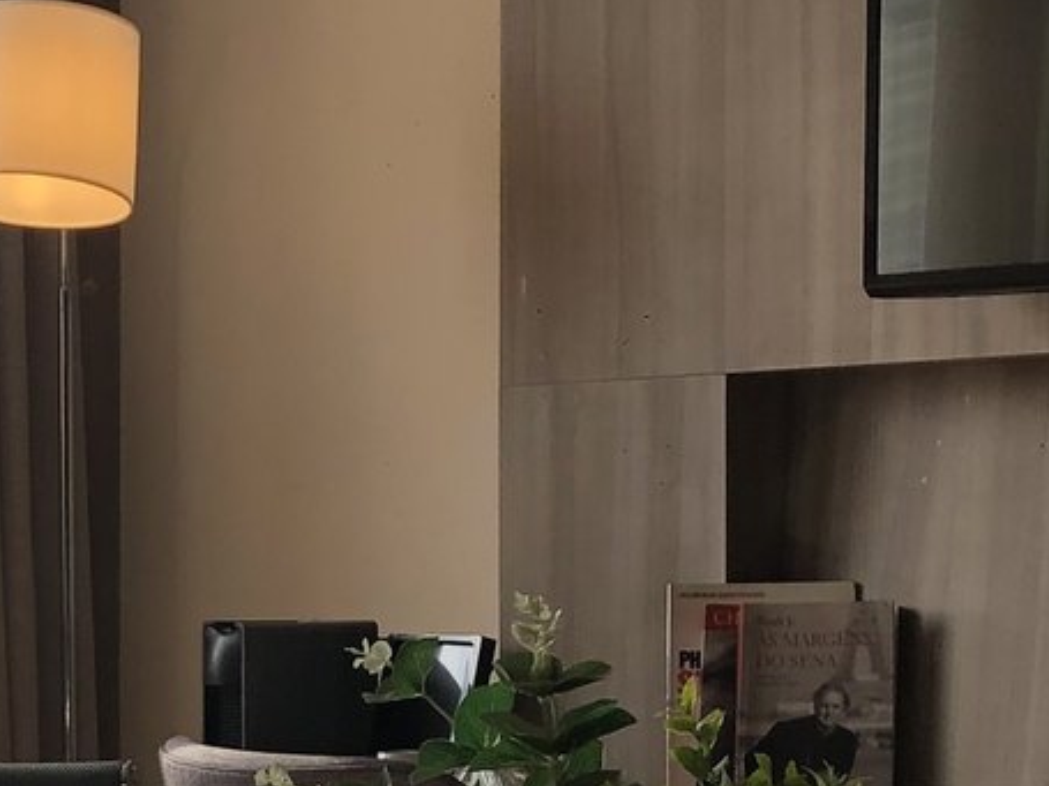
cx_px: 58
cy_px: 717
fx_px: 3817
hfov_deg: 15.4
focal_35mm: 126
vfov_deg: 11.7
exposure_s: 1/267
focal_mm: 3.99
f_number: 1.8
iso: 20
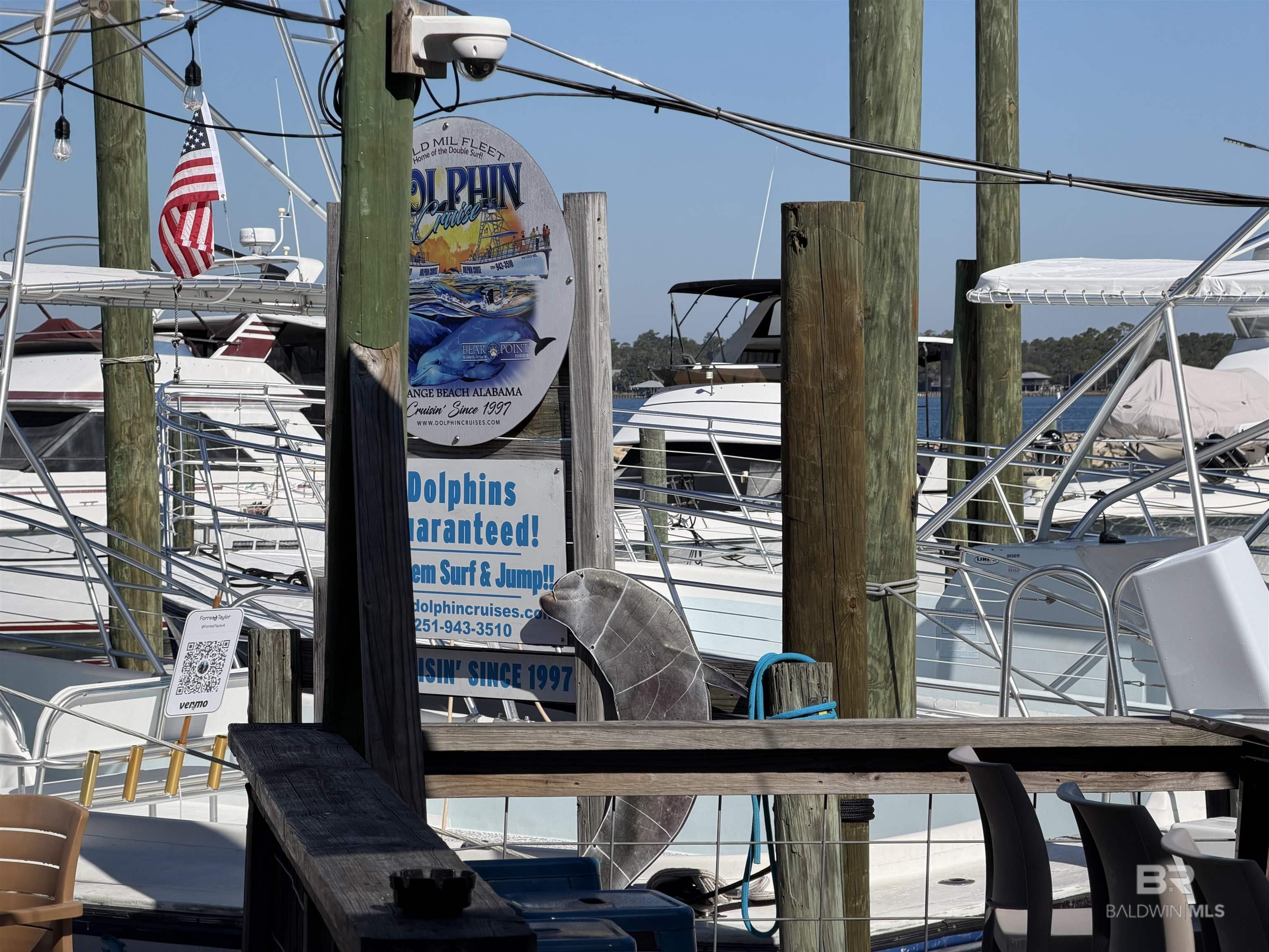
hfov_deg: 19.6
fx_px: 3666
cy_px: 476
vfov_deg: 14.8
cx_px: 634
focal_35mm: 100
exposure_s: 1/1105
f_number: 2.8
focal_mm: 16.89
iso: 20
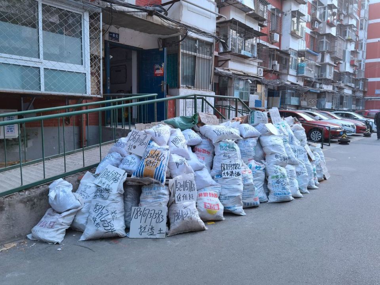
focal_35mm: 27
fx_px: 296
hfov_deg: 65.3
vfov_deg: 51.4
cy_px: 142
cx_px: 190
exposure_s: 1/263
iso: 50
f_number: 1.9
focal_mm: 6.67
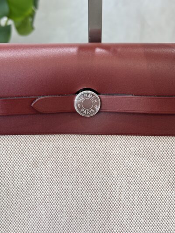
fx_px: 350
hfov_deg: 28.0
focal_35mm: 52
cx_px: 88
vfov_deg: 36.8
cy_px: 116
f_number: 1.6
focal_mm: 5.96
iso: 50
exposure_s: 1/50
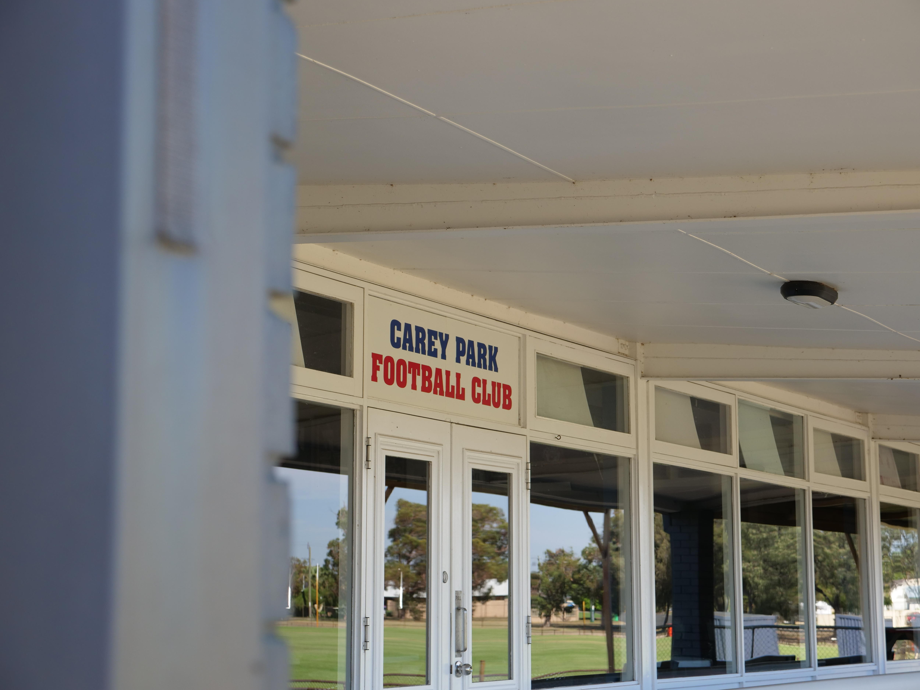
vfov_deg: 21.0
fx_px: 1860
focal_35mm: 70
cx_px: 460
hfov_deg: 27.8
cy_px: 345
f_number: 4.5
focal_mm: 35
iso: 200
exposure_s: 1/320
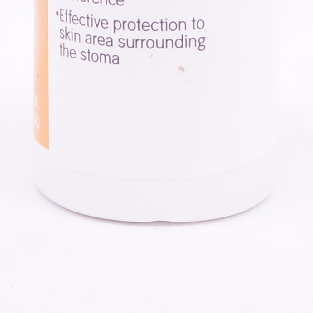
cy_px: -186
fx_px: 1667
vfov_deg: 10.3
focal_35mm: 163
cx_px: 181
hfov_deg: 10.7
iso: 800
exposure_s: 1/25
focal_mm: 18
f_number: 13
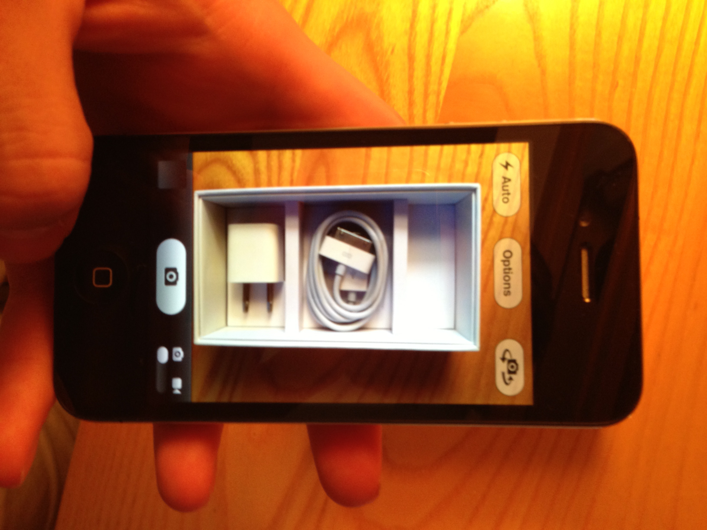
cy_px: 265
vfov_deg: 42.9
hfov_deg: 55.4
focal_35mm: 33
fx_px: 674
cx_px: 354
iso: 125
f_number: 2.4
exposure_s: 1/20
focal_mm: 4.13
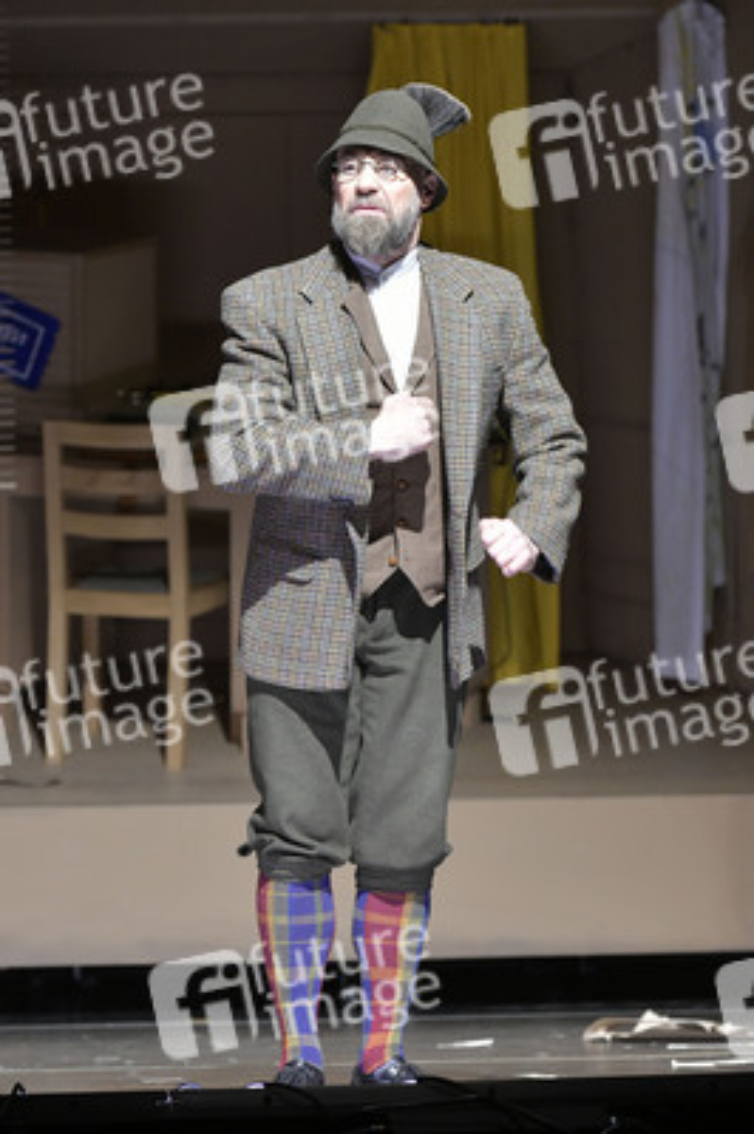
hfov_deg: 9.8
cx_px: 377
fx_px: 4406
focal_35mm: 140
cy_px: 567
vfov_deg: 14.7
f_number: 4.5
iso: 2500
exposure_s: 1/160
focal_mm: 140
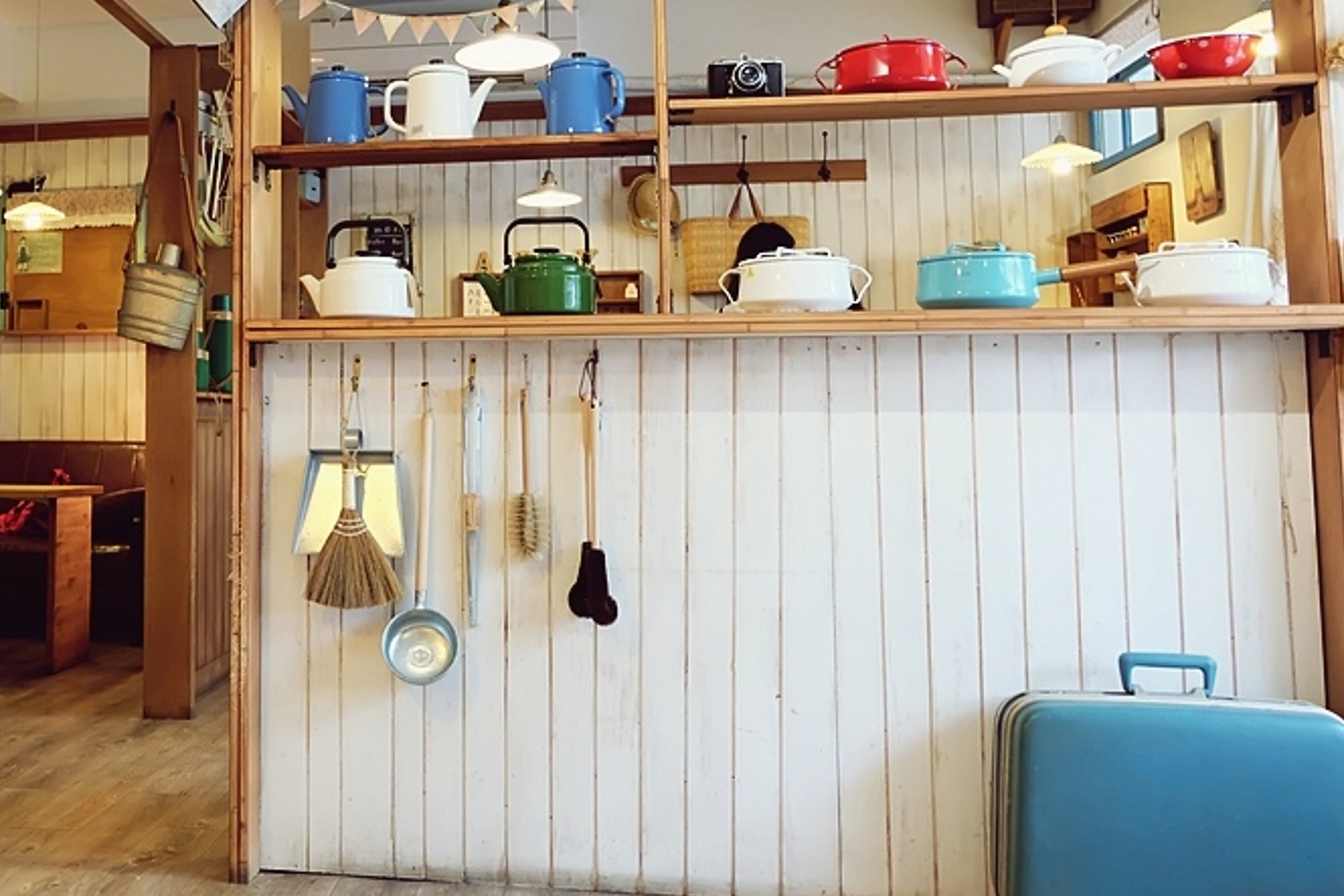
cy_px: 310
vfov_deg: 35.7
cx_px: 326
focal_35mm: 37
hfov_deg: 49.7
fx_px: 1382
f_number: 3.5
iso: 1250
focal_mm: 16
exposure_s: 1/30
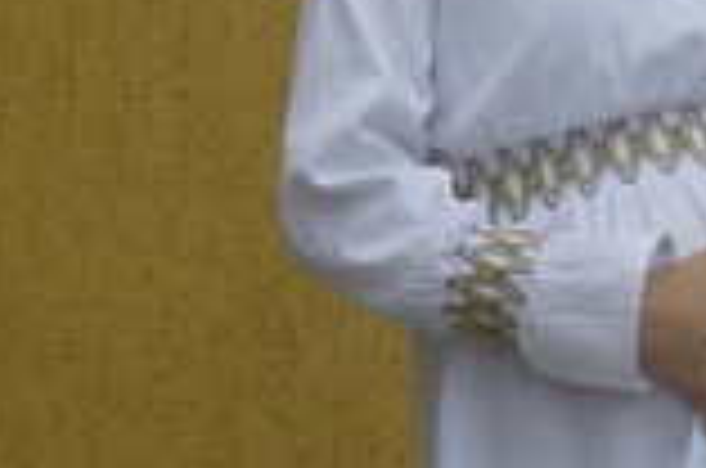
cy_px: 256
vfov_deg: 7.7
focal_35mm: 178
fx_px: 3484
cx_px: 706
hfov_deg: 11.5
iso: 100
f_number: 5.6
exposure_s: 1/678
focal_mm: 9.3
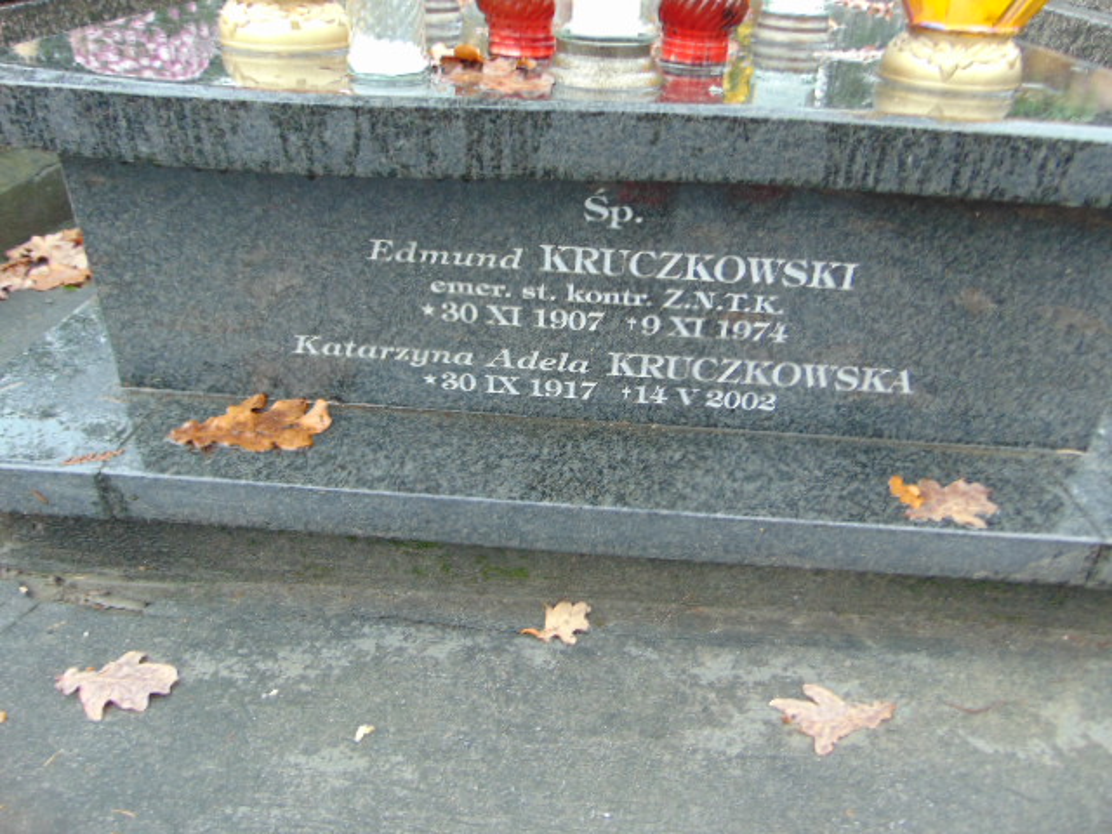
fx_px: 803
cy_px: 417
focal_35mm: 25
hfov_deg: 69.4
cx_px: 556
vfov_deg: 54.9
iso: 100
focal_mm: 4.5
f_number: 3
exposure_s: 1/50
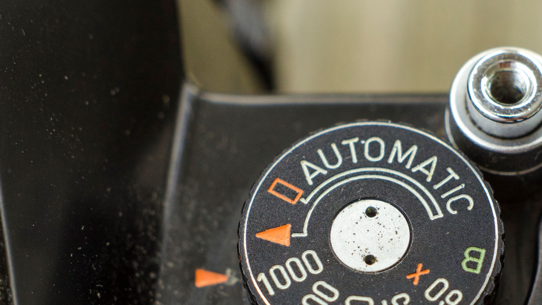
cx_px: 382
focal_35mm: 128
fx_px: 1840
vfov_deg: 9.4
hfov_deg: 16.7
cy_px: 276
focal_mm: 50
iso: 640
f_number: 1.8
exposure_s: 1/200
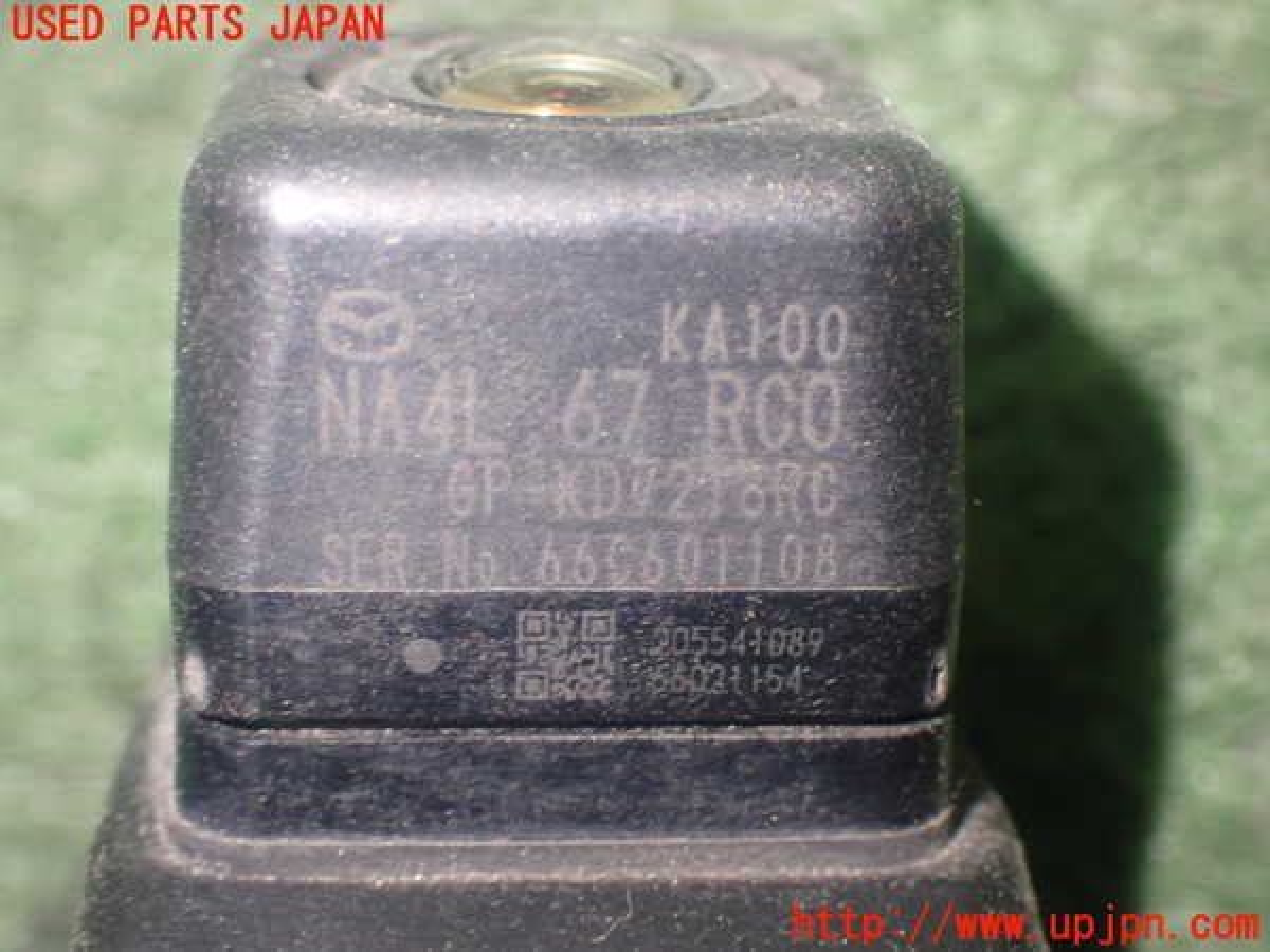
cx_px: 635
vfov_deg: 20.7
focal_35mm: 71
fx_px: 2605
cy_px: 476
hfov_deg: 27.4
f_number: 3.9
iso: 800
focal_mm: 12.73
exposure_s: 1/20
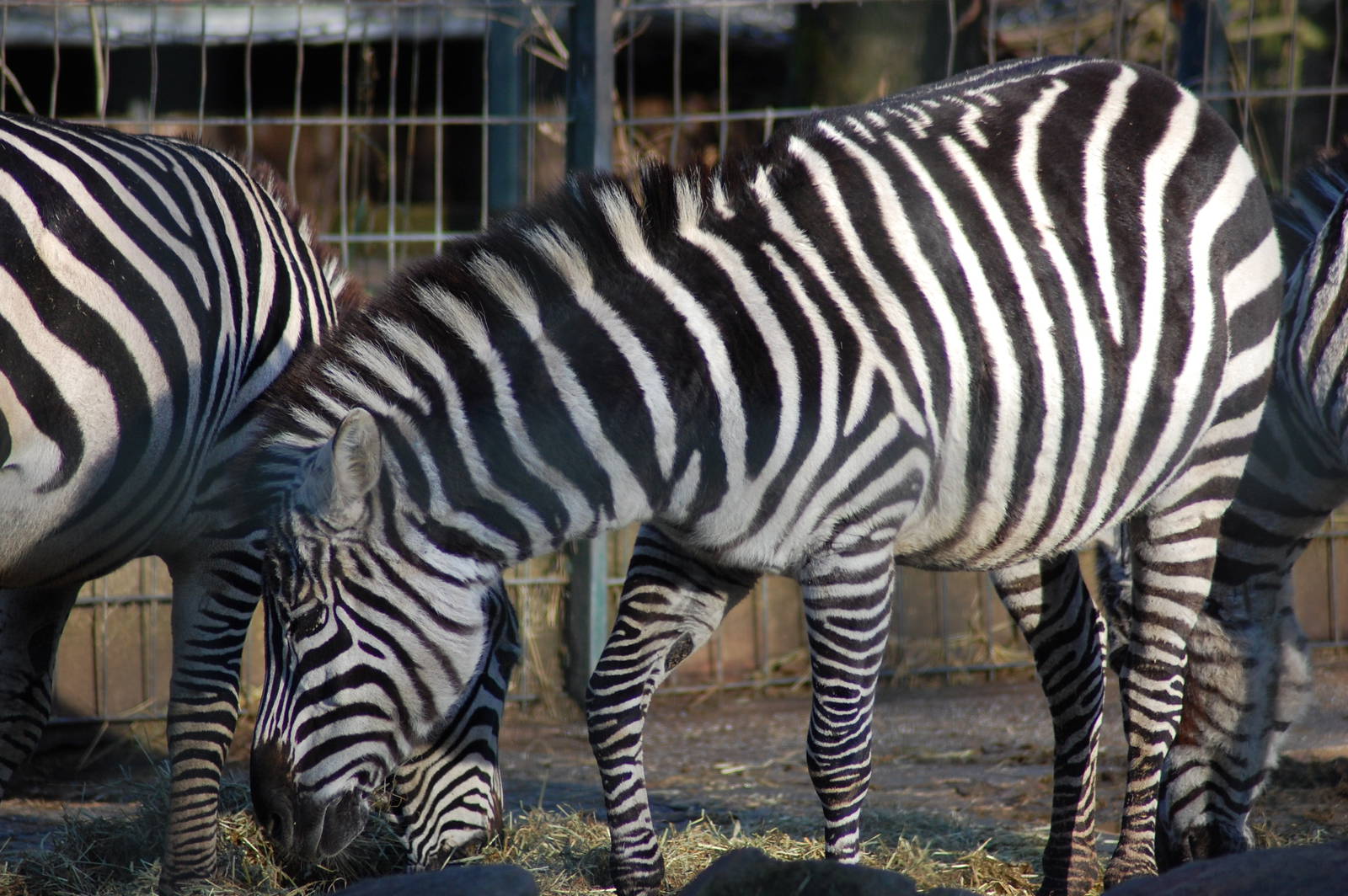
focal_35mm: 300
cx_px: 674
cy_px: 448
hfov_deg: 6.9
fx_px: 11224
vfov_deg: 4.6
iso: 400
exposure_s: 1/500
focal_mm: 200
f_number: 5
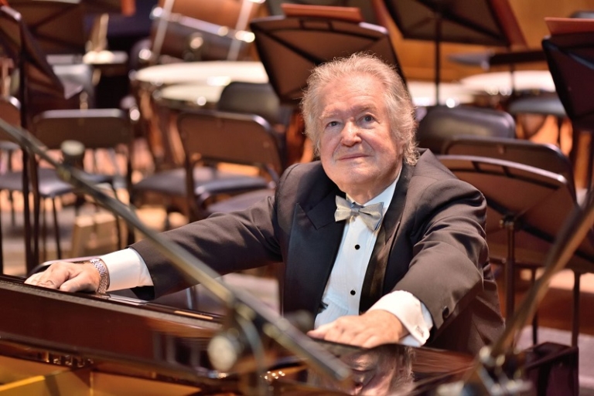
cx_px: 297
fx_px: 1733
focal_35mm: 105
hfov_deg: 19.4
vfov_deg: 13.1
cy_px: 198
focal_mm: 105
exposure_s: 1/200
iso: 1000
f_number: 3.5
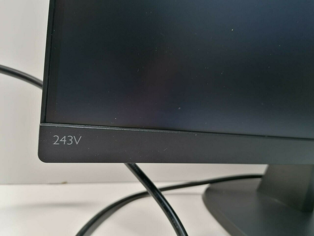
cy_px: 118
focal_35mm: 27
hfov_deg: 65.3
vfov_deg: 51.4
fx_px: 245
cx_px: 157
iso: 160
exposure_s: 1/33.3
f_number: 1.8
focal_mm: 4.75
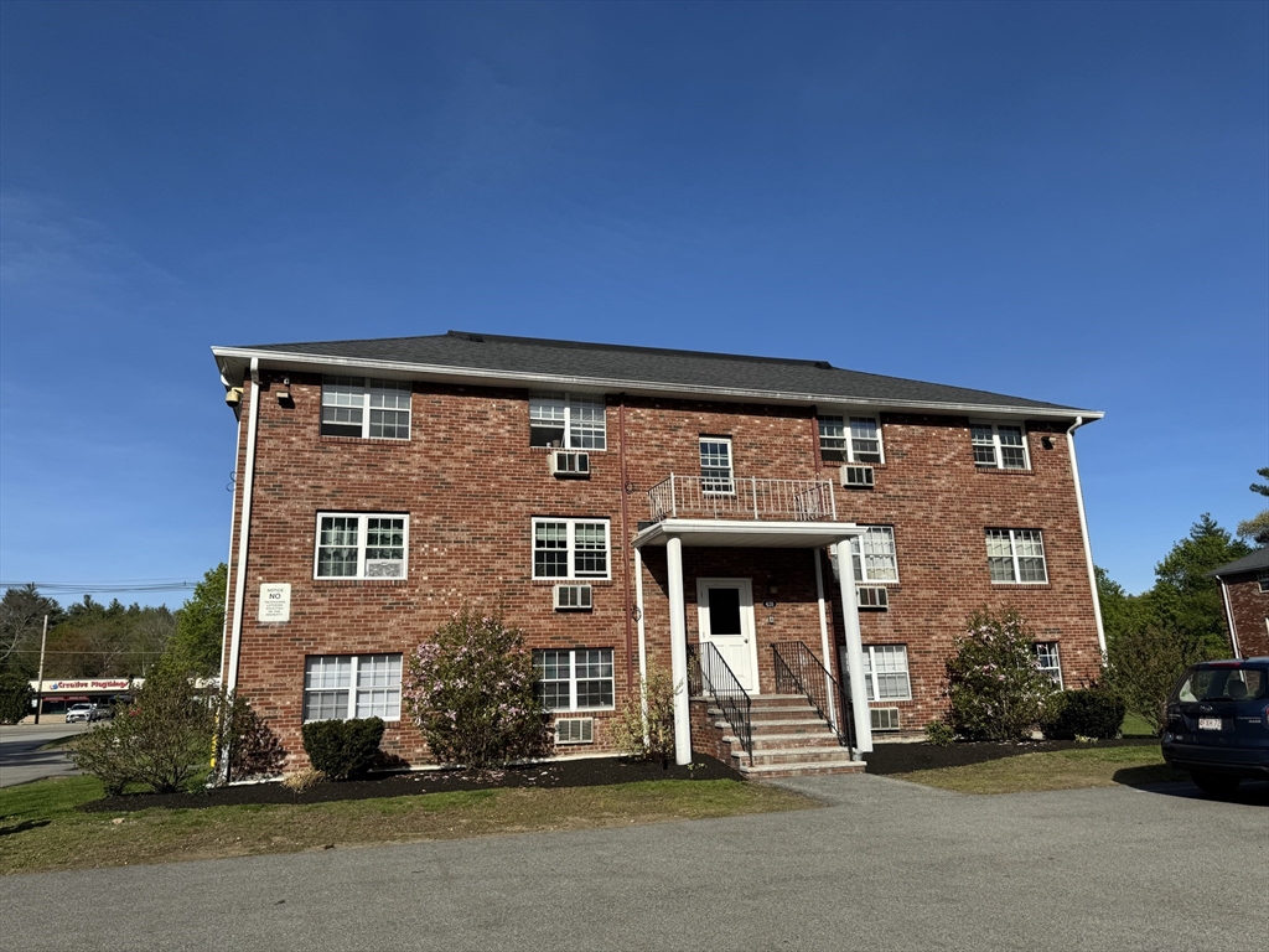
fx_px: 880
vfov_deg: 56.8
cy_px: 476
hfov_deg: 71.6
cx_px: 634
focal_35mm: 24
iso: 80
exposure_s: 1/5348
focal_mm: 6.76
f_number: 1.78
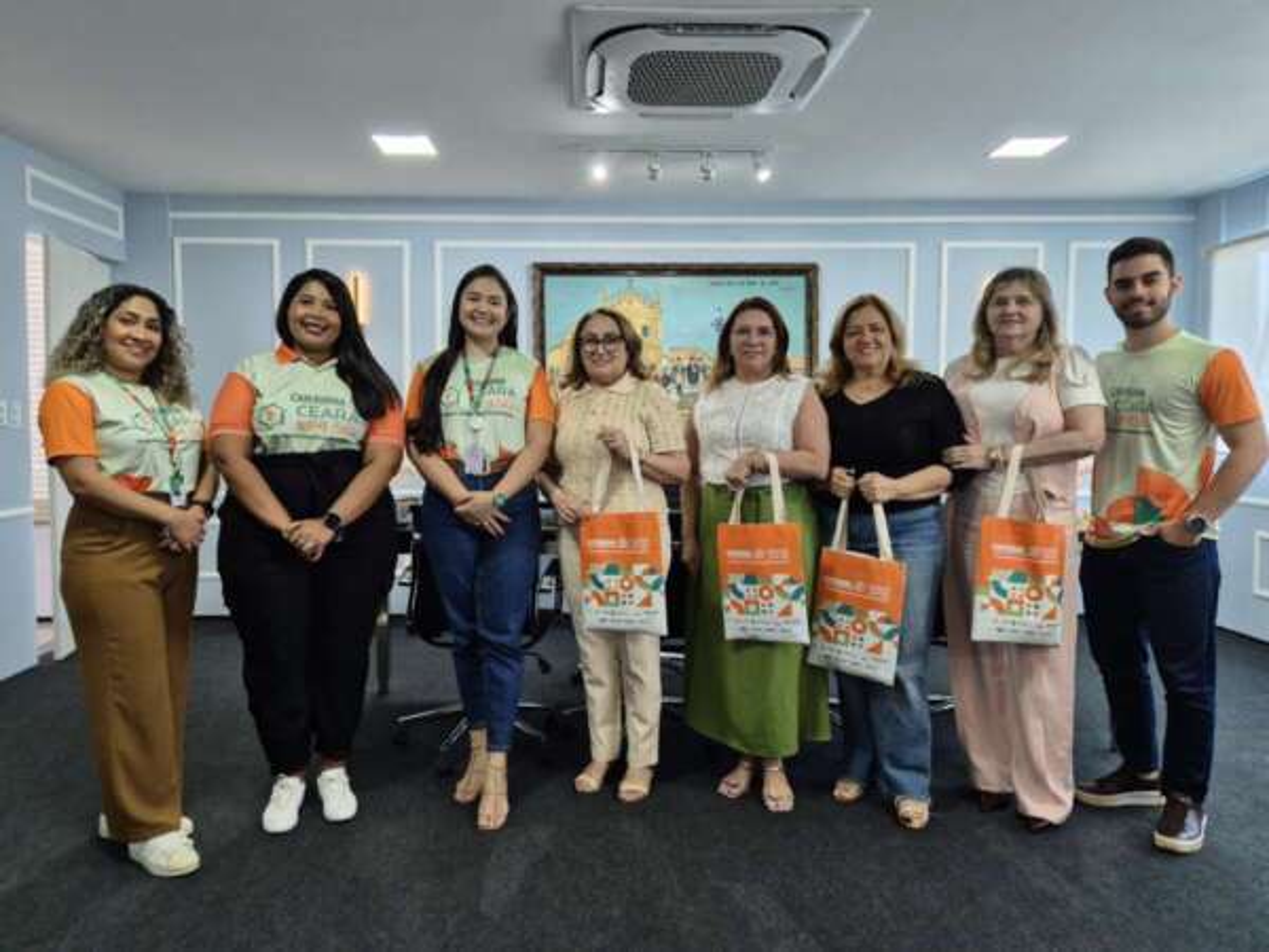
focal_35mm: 23
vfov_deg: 58.9
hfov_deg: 73.9
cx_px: 634
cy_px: 476
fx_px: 843
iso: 200
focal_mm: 5.4
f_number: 1.8
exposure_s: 1/120
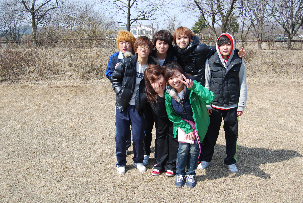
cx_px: 152
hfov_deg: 49.5
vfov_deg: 34.3
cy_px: 102
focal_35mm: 39
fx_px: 329
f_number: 6.3
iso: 100
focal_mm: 26
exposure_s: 1/160
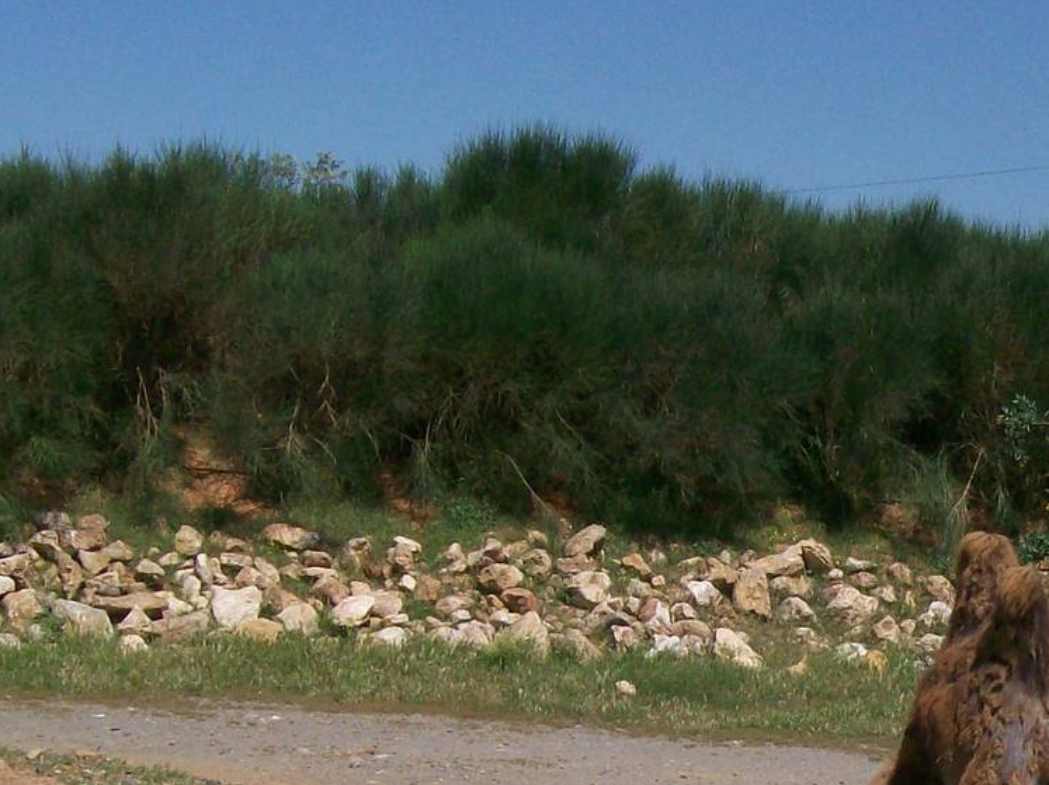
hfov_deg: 16.1
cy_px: 789
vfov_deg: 12.2
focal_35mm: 120
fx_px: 3634
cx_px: 1083
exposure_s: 1/810
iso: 80
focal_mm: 9.4
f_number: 6
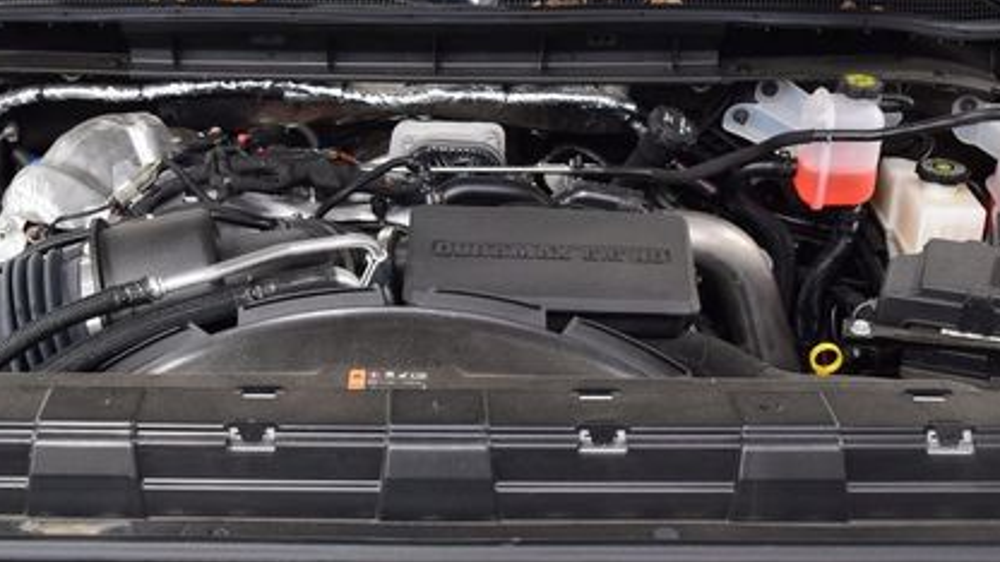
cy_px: 256
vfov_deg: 20.7
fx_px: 1538
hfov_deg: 36.0
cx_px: 433
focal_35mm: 58
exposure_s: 1/15
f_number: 6.3
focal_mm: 24
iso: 1000
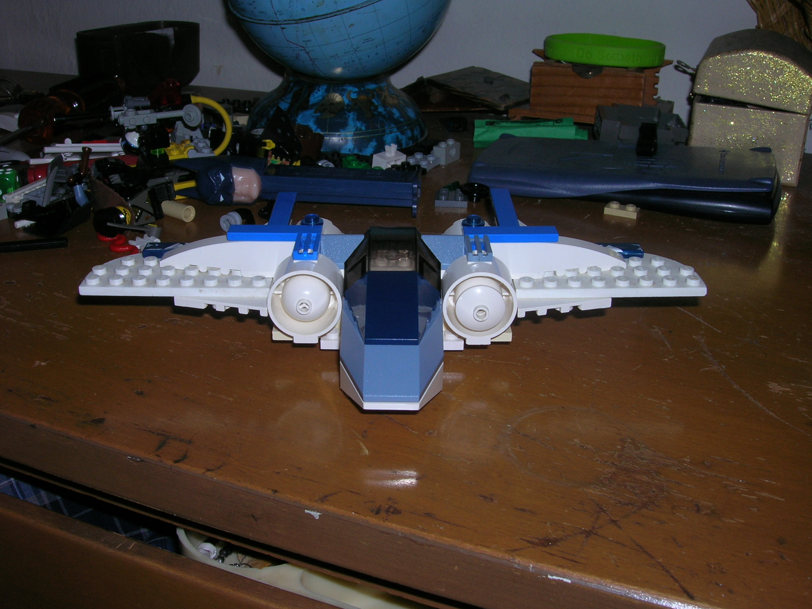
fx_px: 844
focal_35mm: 36
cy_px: 304
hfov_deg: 51.4
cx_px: 406
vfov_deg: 39.7
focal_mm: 6
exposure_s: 1/60.1
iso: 50
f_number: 4.9
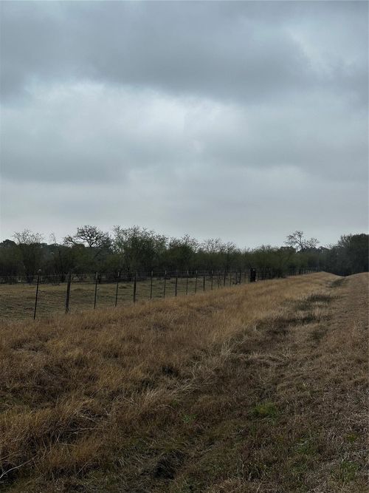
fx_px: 682
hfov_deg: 30.3
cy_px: 246
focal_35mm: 48
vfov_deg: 39.7
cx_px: 184
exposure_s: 1/2976
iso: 64
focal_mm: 6.86
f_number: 1.78
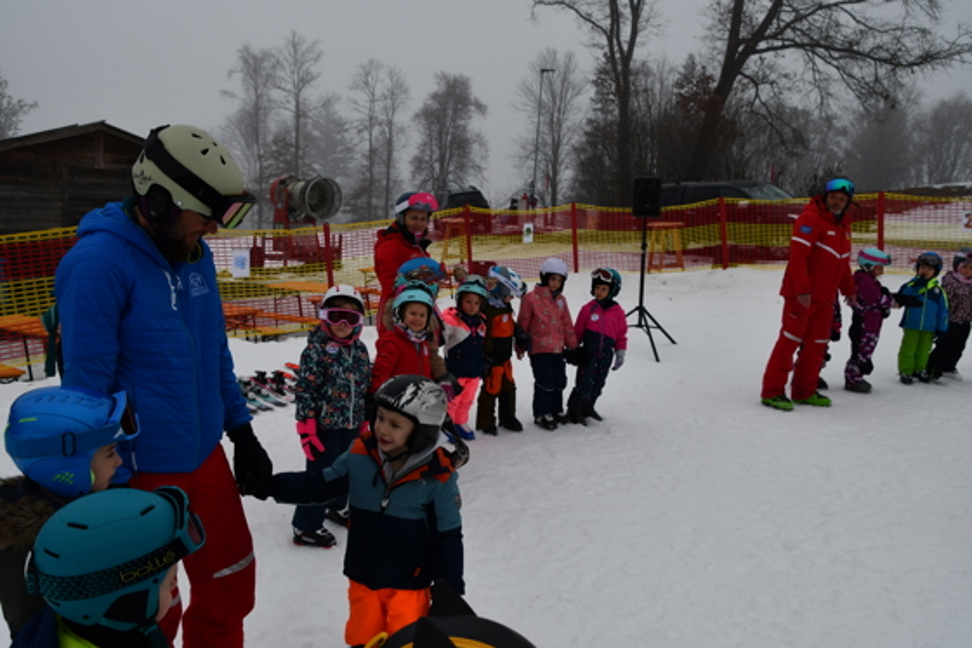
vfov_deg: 42.3
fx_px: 837
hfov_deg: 60.3
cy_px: 324
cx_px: 486
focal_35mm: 31
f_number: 5.6
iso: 220
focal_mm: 21
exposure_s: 1/250
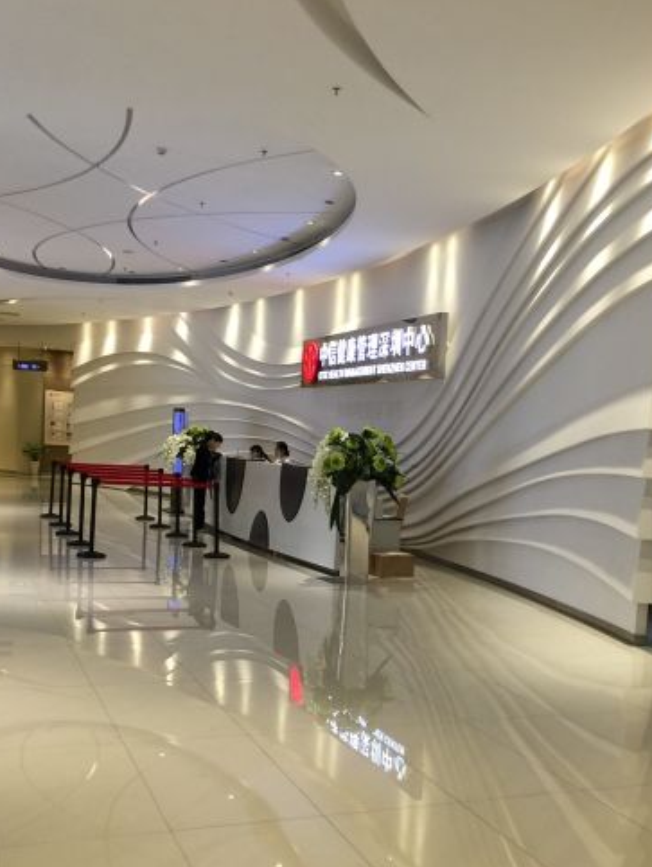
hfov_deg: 34.1
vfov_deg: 44.3
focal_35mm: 42
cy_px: 553
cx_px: 423
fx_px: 1053
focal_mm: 4.15
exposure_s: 1/17
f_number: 2.2
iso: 50
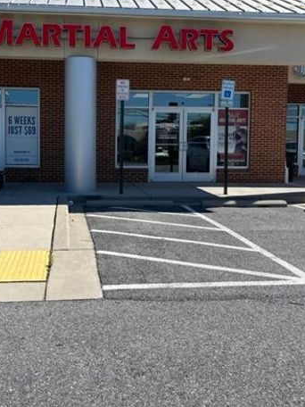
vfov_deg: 48.7
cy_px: 163
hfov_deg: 37.4
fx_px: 446
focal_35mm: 38
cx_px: 110
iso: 50
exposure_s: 1/3413
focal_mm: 5.1
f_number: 1.6
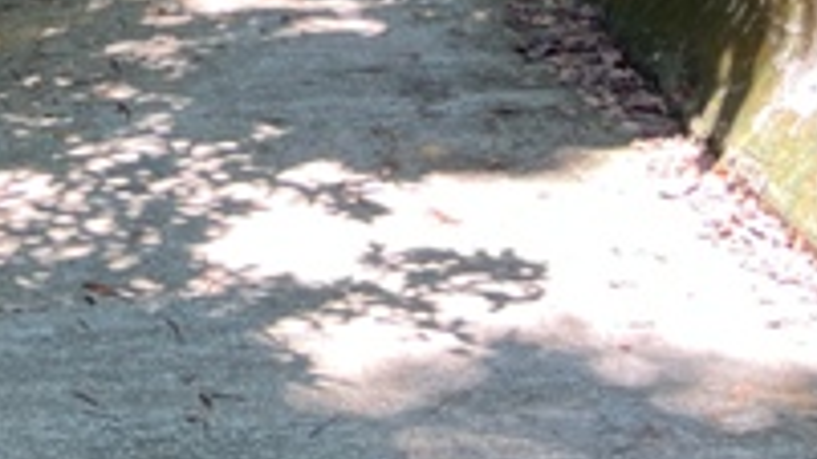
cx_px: -215
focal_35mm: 113
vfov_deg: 9.5
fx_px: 2448
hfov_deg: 17.8
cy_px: -634
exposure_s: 1/142
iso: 64
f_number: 1.5
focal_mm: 5.7
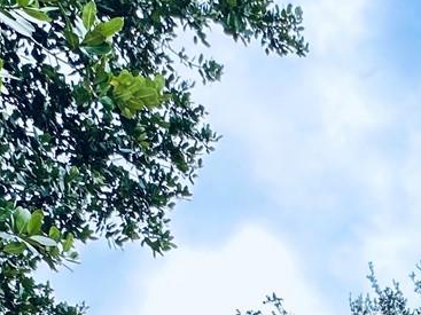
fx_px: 742
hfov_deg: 28.2
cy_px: 645
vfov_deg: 17.0
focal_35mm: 61
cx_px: 488
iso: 40
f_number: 2.2
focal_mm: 2.22
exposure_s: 1/99
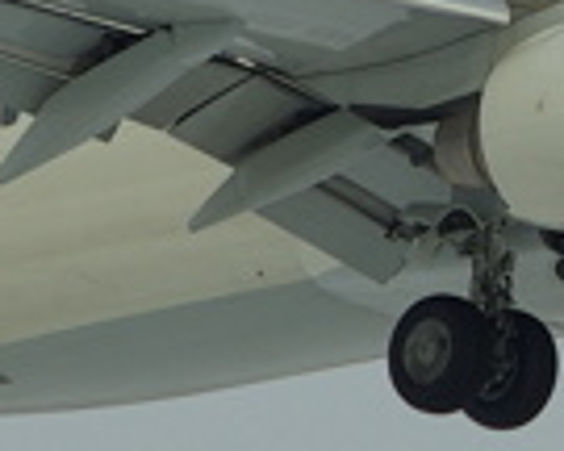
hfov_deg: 1.3
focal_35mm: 1477
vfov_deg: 1.0
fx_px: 24654
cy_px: 77
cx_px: 668
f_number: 7.1
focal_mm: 138
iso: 100
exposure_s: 1/500
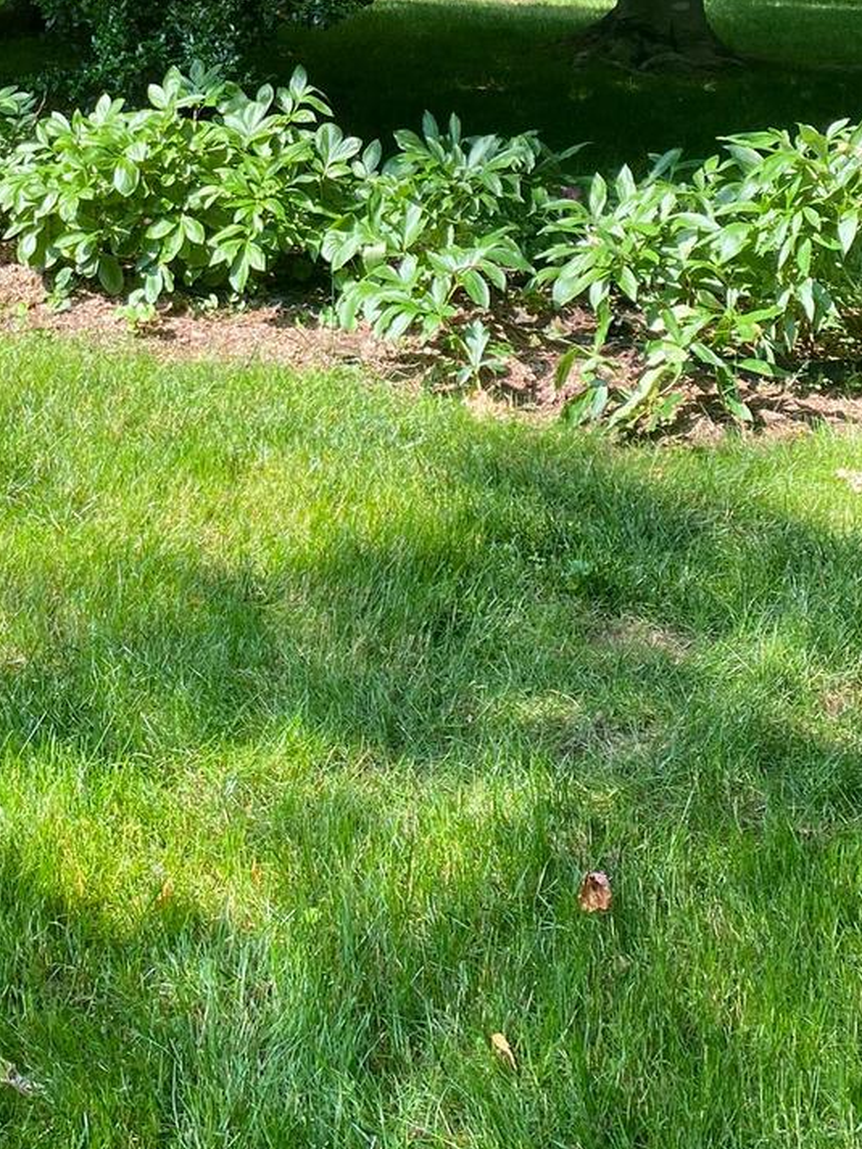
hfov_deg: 25.9
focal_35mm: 56
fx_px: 1859
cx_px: 251
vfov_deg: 32.1
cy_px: 45
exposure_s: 1/170
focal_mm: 4.25
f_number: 1.8
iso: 32
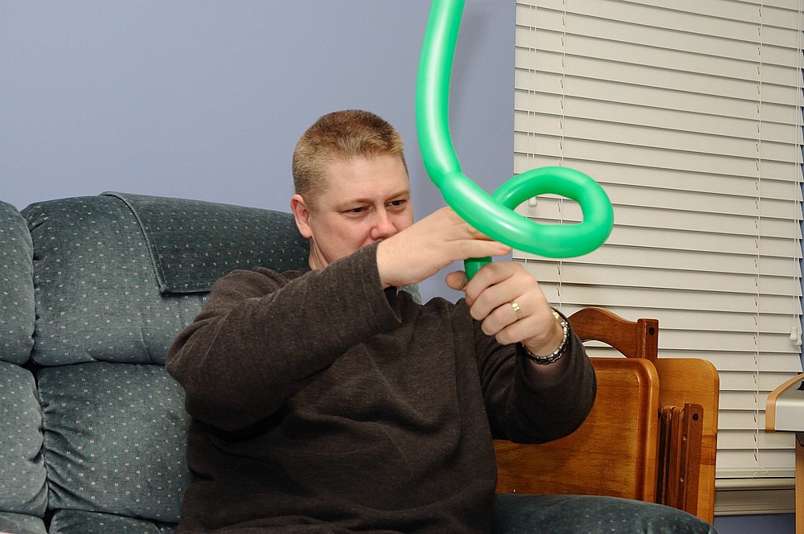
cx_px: 402
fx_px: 1539
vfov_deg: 19.7
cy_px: 267
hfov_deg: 29.3
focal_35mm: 69
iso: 800
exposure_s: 1/200
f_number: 8
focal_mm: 46
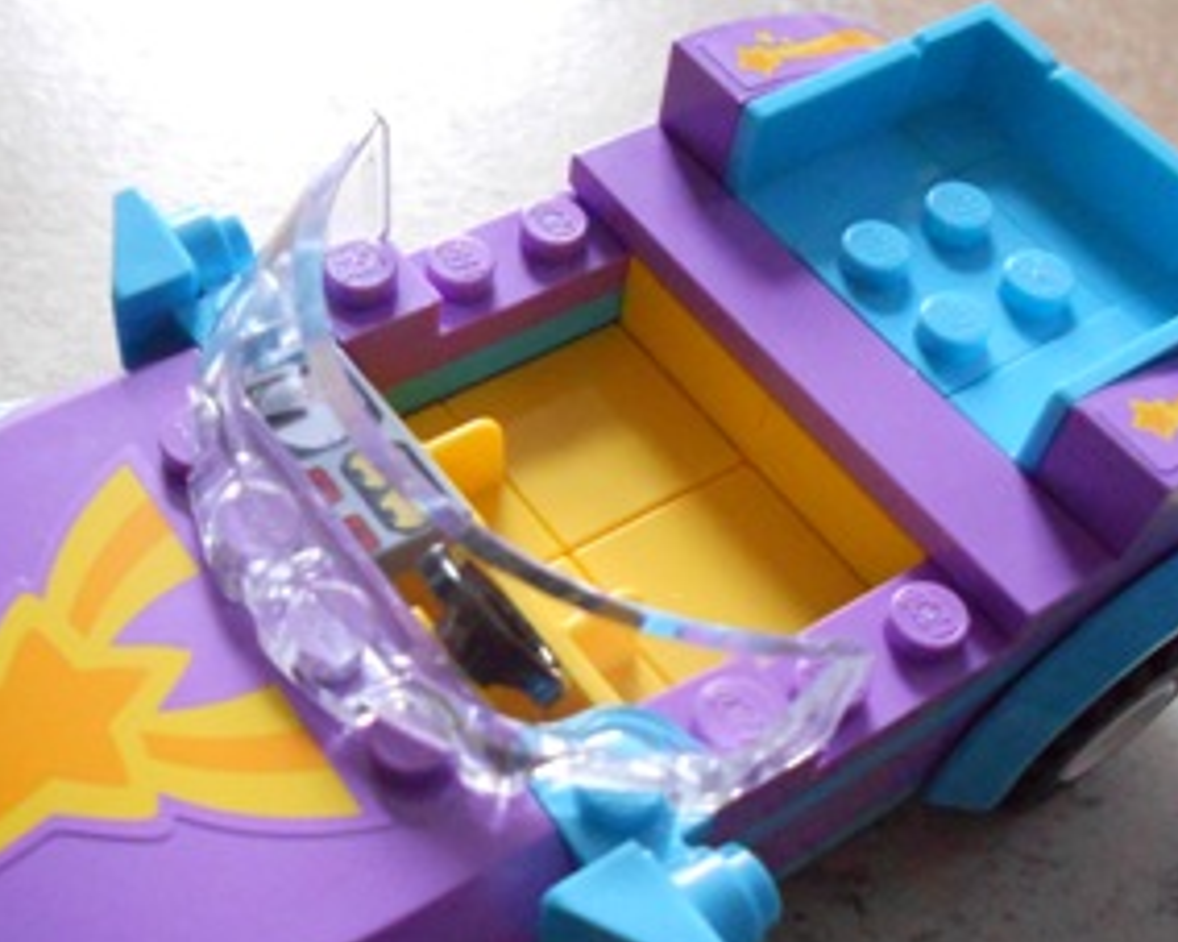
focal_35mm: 40
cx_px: 523
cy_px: 693
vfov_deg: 36.5
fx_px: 1394
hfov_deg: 45.7
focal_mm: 4.6
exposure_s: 1/10
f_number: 3.2
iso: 800
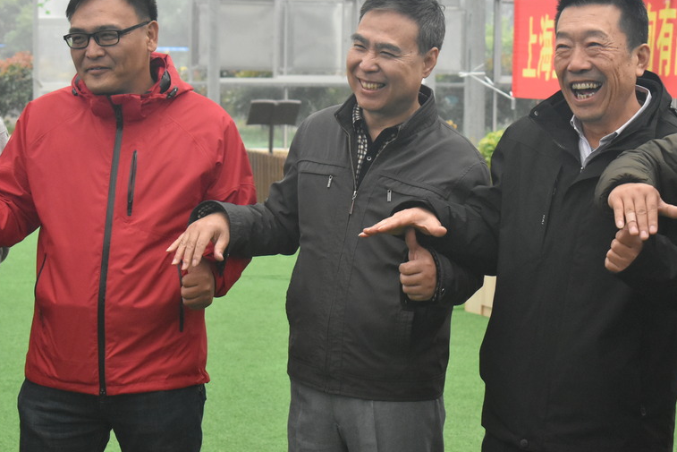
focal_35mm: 103
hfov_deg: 19.8
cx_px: 377
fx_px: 1937
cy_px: 156
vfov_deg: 13.3
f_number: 5.6
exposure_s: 1/400
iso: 3200
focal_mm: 52
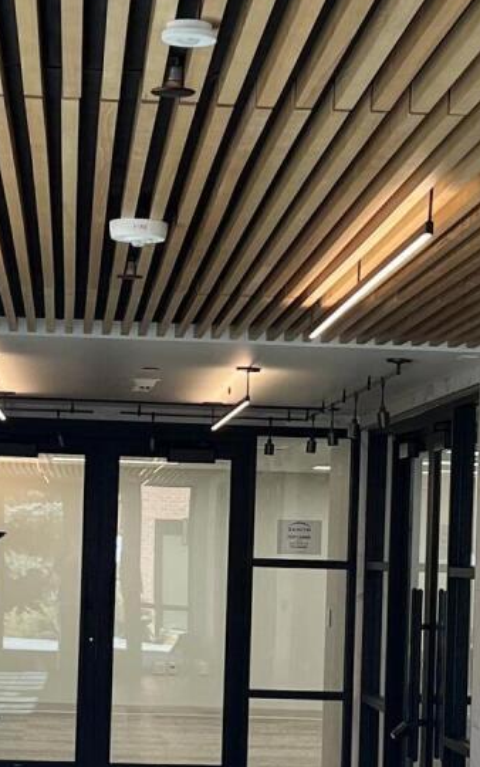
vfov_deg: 20.3
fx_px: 2133
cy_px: 534
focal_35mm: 102
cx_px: 195
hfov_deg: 12.8
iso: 50
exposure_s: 1/170
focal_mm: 5.7
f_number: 1.5
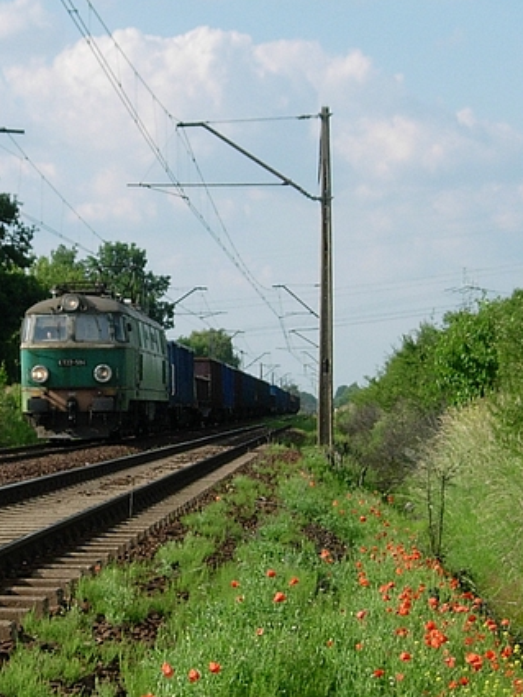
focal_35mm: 72
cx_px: 179
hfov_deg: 20.4
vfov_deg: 26.9
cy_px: 464
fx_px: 1450
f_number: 5.4
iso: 79
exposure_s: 1/527
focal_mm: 10.6
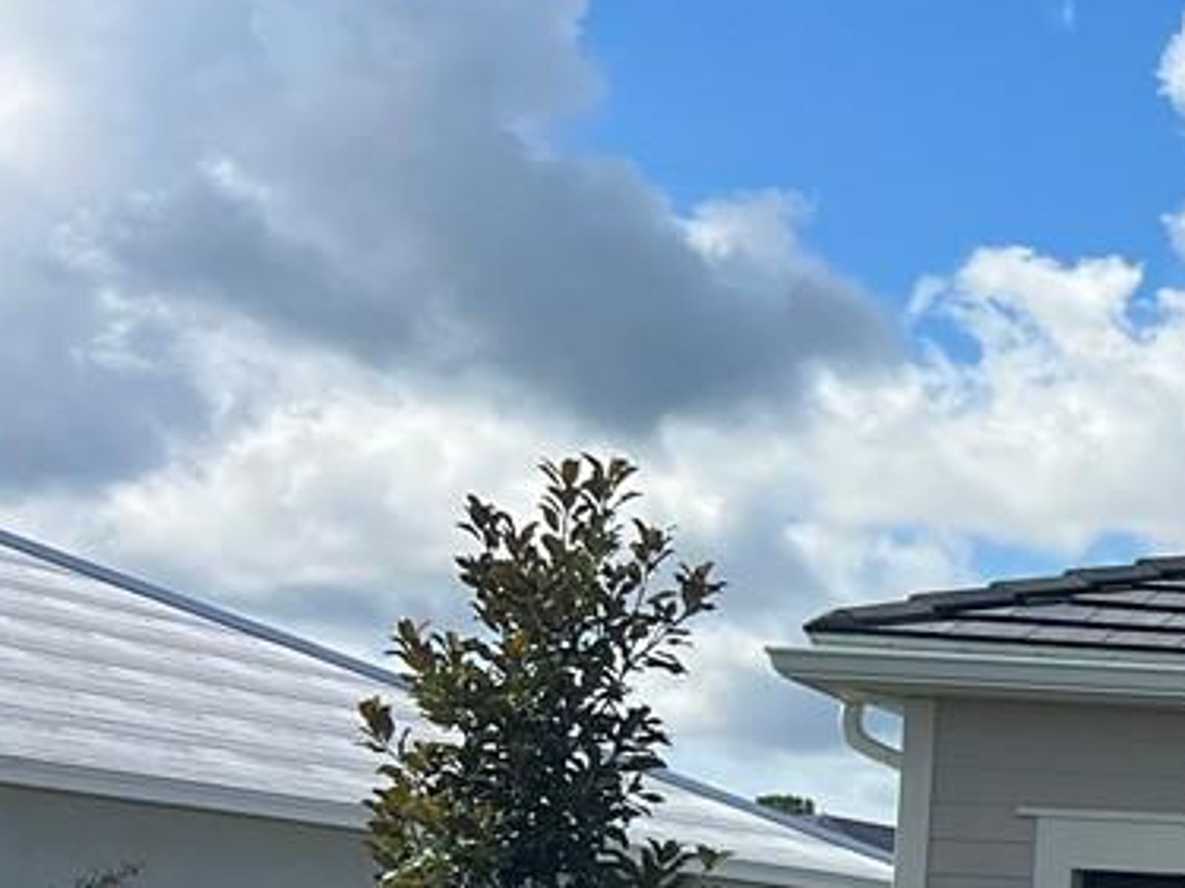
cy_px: 844
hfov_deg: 14.3
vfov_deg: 13.2
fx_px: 3799
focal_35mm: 111
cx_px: 2496
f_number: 1.5
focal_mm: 5.7
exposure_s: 1/4831
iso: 50
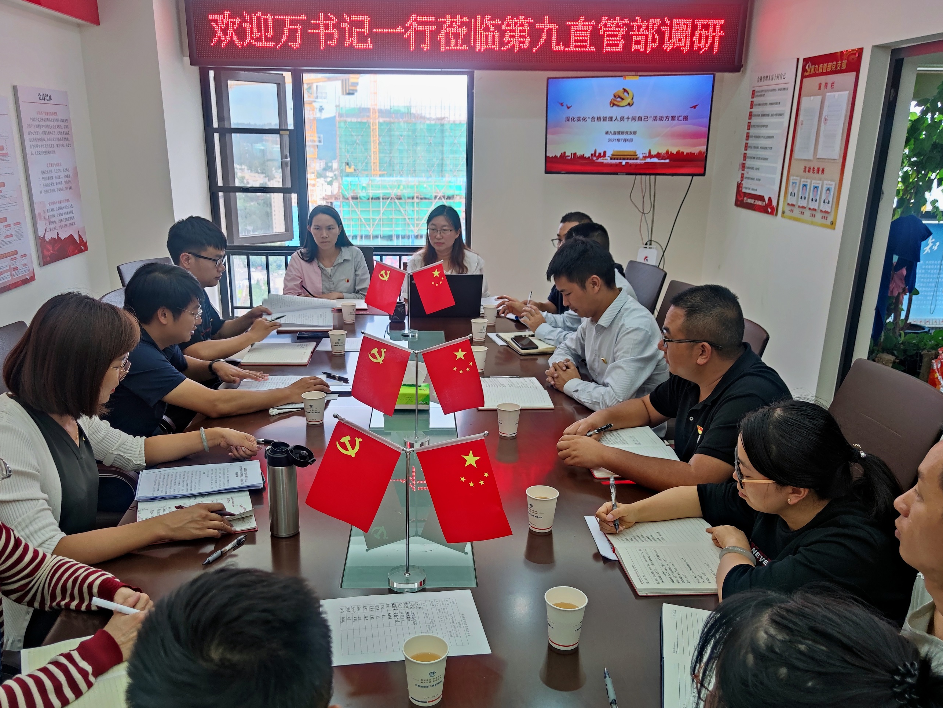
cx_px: 430
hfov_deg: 63.3
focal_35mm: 28
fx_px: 763
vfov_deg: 49.6
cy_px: 407
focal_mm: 6.72
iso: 171
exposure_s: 1/100
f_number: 1.69
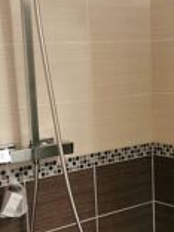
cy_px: 160
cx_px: 91
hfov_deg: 19.9
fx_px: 496
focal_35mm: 74
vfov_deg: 26.1
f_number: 1.6
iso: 200
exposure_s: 1/50
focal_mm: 5.56
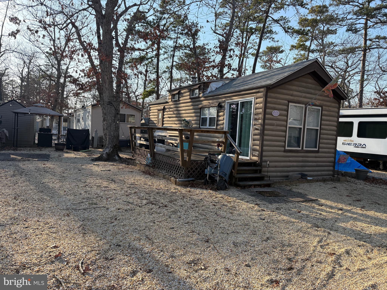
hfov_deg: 71.6
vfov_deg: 56.8
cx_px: 194
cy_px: 145
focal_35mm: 24
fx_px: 268
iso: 100
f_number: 1.78
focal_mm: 6.76
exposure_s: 1/2907
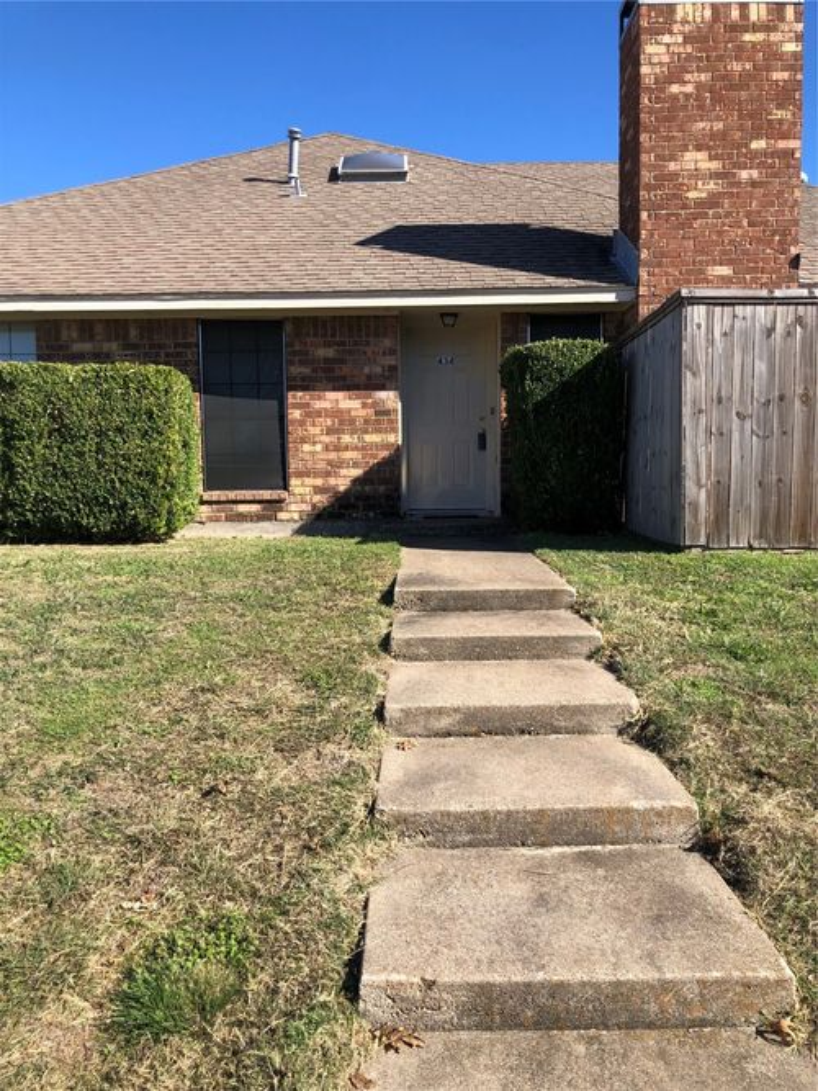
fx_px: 882
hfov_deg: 49.7
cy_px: 546
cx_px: 409
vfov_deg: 63.5
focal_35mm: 28
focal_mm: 3.99
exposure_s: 1/1279
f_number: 1.8
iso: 20
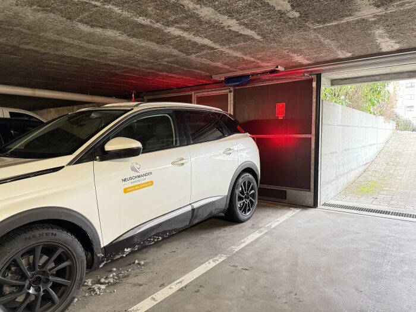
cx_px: 208
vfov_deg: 56.8
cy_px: 156
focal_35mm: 24
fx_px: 288
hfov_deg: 71.6
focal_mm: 6.76
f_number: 1.78
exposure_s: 1/50
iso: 400
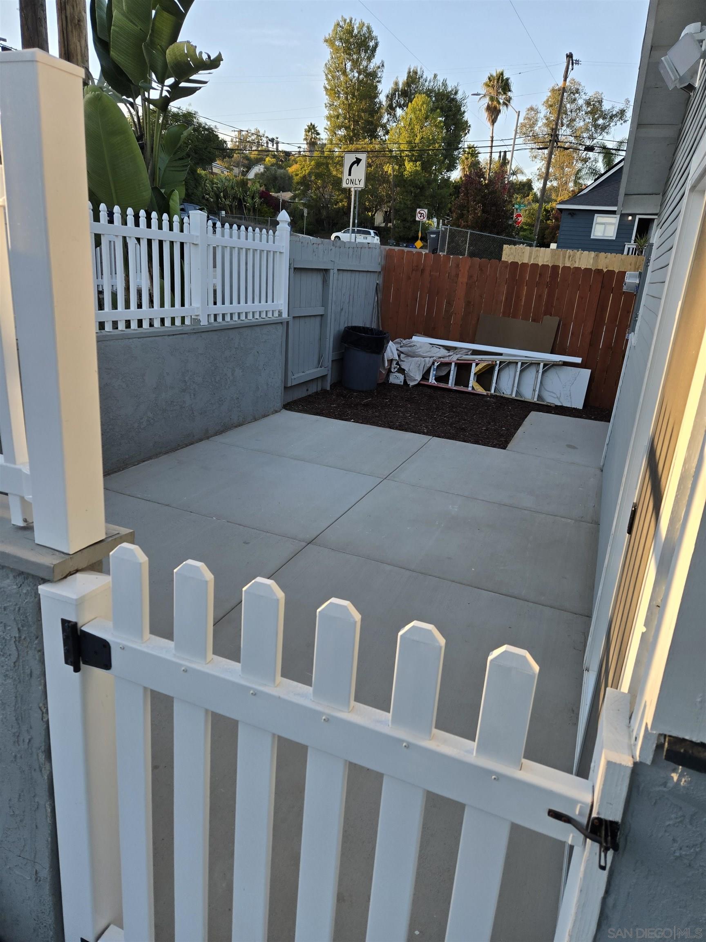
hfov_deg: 58.9
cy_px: 471
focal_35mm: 23
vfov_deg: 73.9
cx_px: 353
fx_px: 625
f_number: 1.8
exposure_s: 1/1084
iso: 80
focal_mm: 5.4
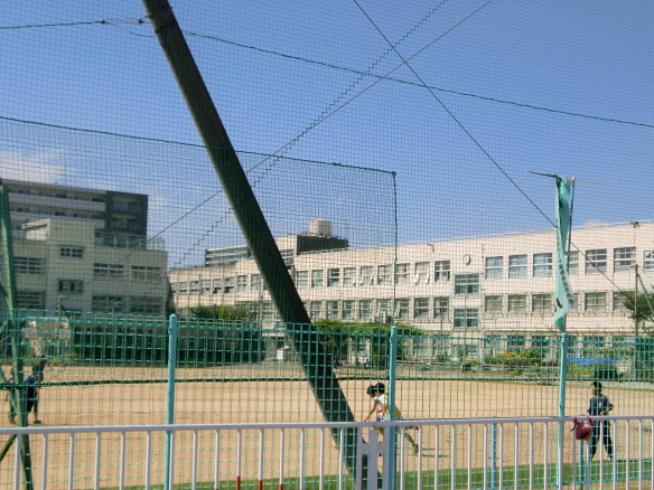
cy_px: 266
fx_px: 1077
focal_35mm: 57
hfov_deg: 33.8
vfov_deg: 25.6
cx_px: 356
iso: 64
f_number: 3.7
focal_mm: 9.3
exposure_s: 1/800
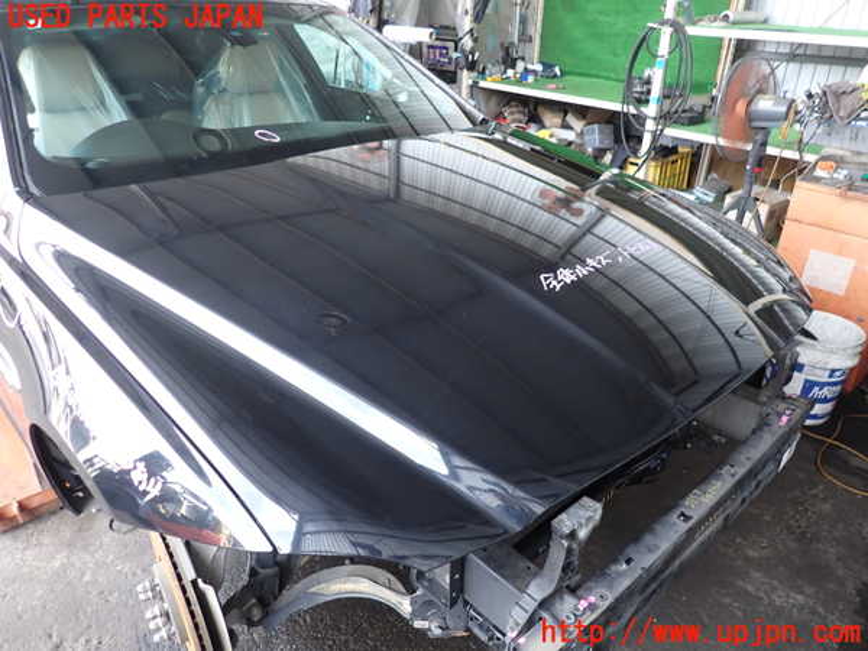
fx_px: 627
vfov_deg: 54.9
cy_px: 326
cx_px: 434
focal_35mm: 25
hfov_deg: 69.4
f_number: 2
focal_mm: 4.5
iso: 100
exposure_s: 1/60
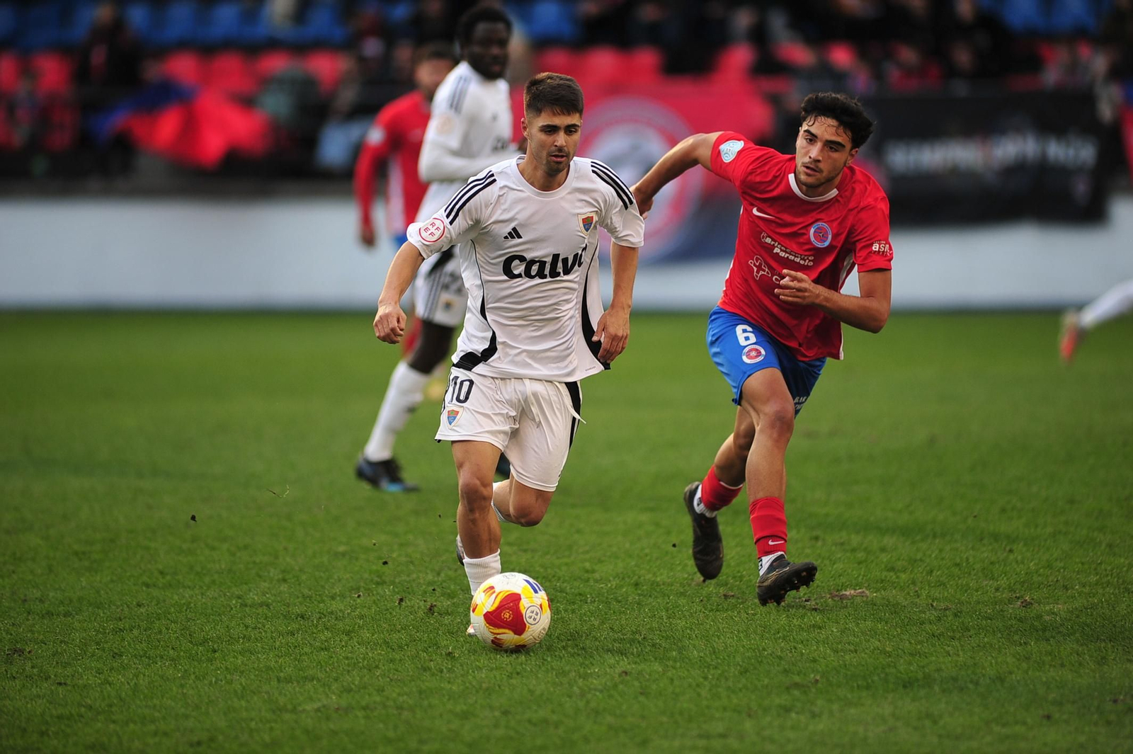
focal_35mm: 300
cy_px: 377
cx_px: 566
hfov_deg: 6.9
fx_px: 9436
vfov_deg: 4.6
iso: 800
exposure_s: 1/1000
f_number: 2.8
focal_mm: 300
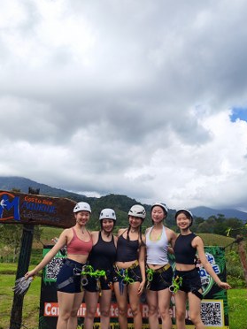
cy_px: 197
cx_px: 131
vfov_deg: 57.9
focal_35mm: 31
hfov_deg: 45.4
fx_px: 295
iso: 50
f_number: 1.9
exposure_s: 1/1200
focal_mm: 6.12
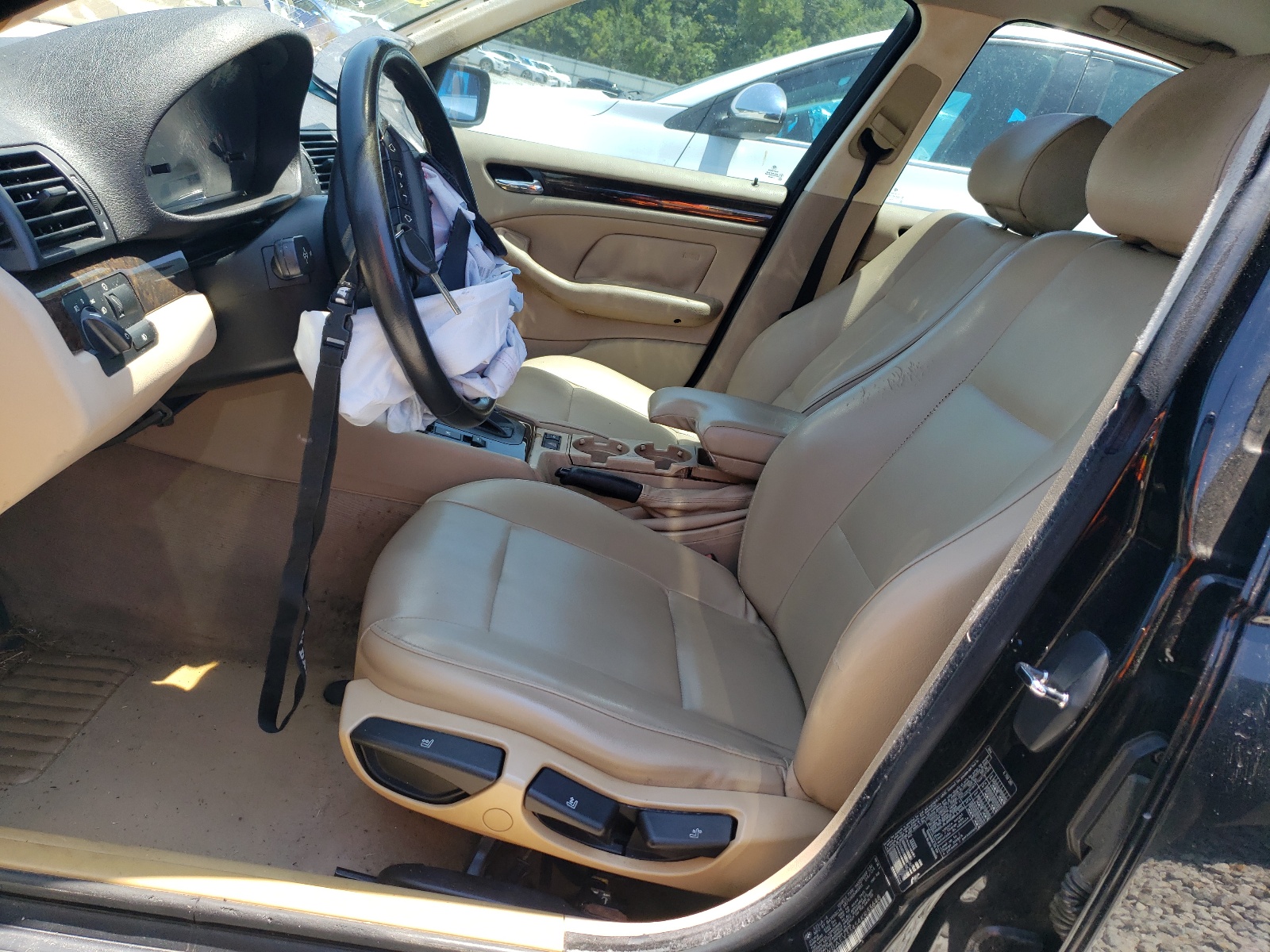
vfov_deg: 53.1
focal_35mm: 26
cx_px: 635
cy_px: 476
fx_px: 954
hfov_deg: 67.3
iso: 50
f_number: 1.5
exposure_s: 1/526
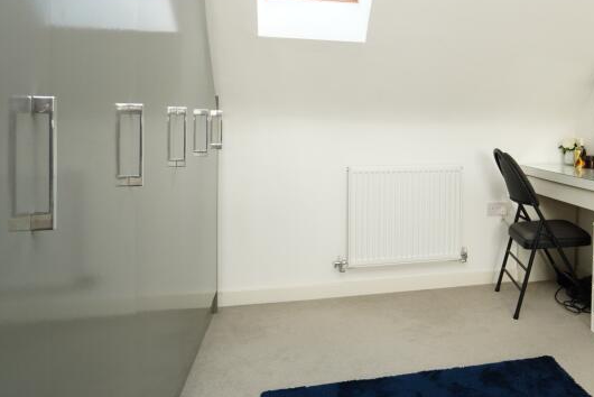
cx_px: 465
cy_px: 118
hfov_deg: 59.2
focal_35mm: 29
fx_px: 479
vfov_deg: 44.0
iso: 400
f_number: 4
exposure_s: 1/60
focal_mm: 10
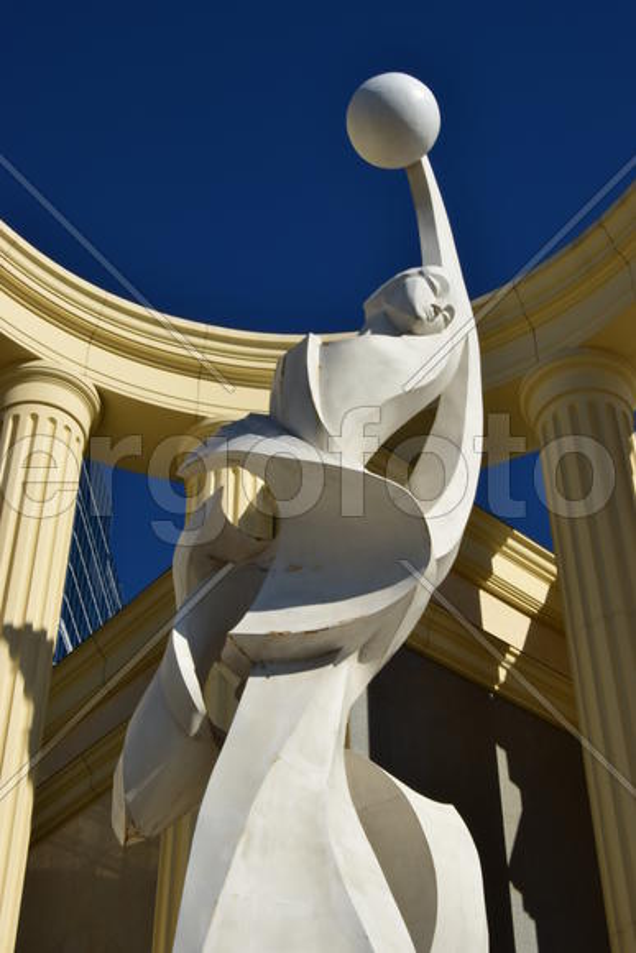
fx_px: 1509
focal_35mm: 57
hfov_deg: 23.8
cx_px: 318
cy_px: 476
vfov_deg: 35.0
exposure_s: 1/50
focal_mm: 38
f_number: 25
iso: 100
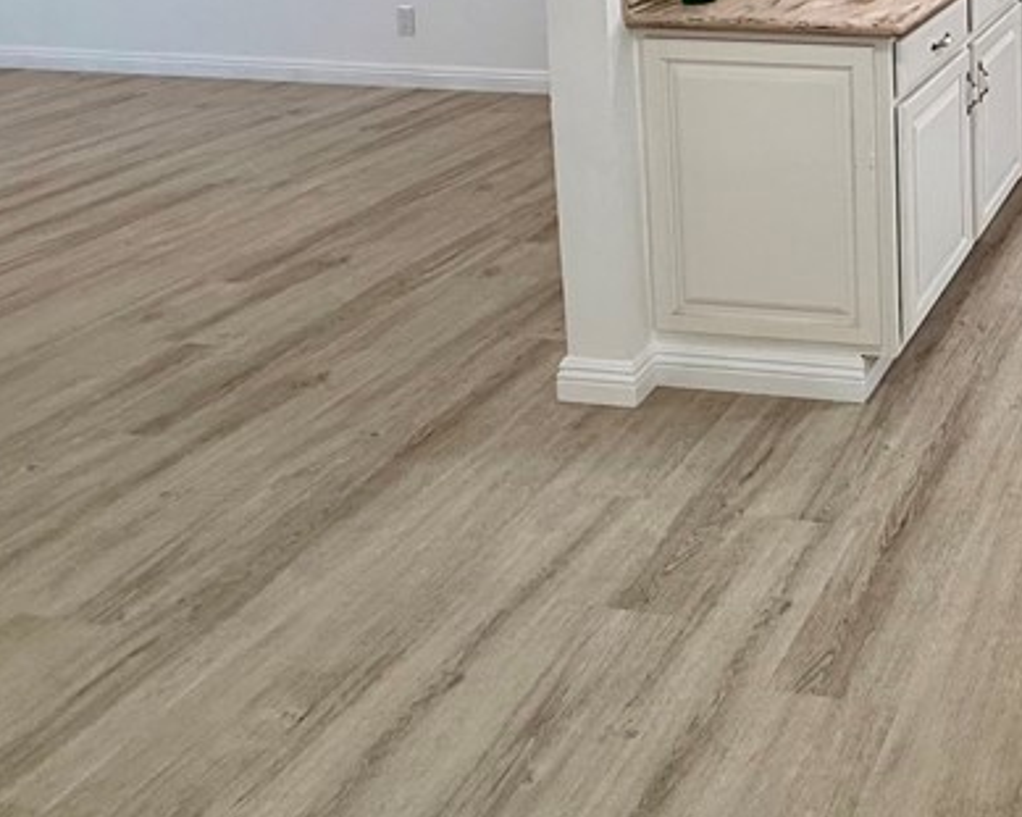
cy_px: -144
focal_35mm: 36
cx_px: 1169
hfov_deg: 39.3
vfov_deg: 33.9
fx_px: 1089
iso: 125
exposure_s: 1/120
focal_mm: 2.22
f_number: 2.2
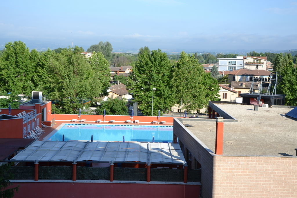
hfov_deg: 37.8
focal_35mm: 52
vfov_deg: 25.8
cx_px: 148
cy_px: 99
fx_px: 433
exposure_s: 1/250
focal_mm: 35
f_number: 7.1
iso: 100
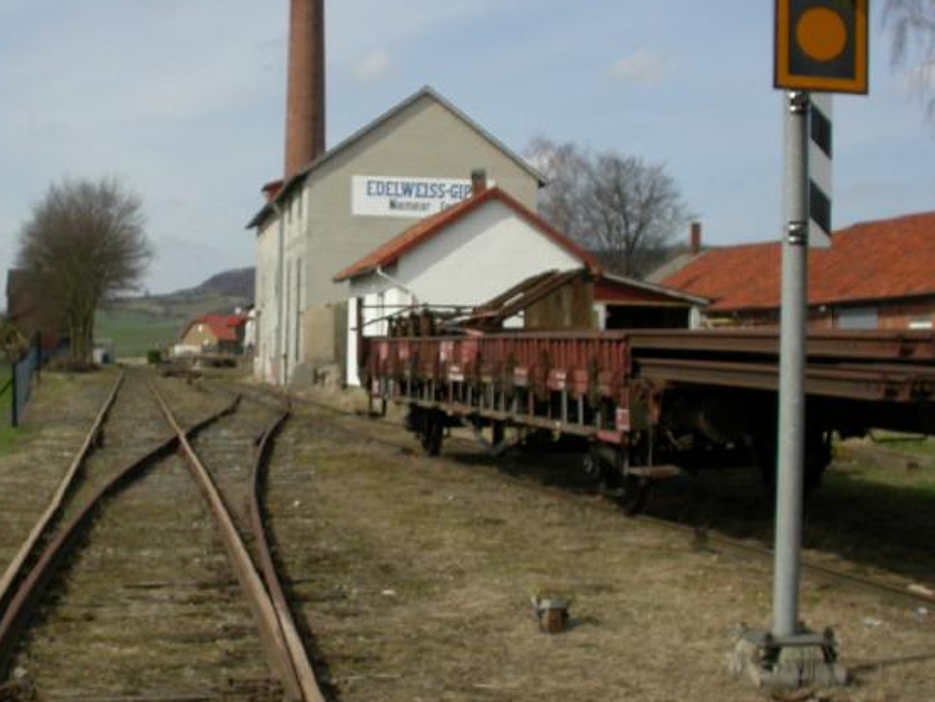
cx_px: 309
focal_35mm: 55
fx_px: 1486
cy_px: 386
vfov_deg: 26.6
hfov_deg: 34.6
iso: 100
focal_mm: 7.85
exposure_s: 1/870
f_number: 5.3
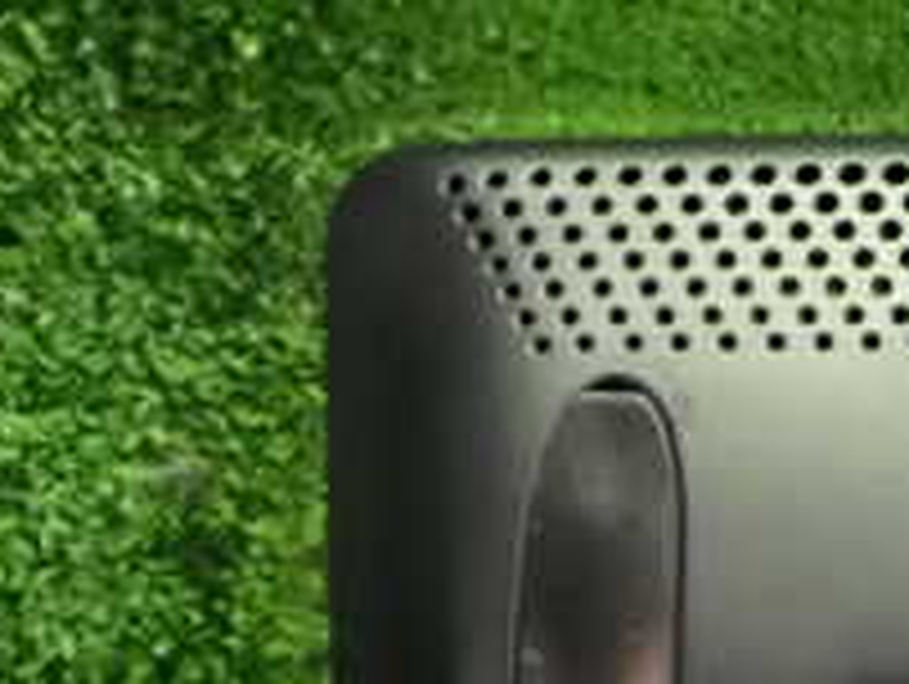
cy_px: 652
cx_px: 1174
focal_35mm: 89
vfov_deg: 16.4
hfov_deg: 20.2
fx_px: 2340
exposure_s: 1/60
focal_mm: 5.4
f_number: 2.3
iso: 2500
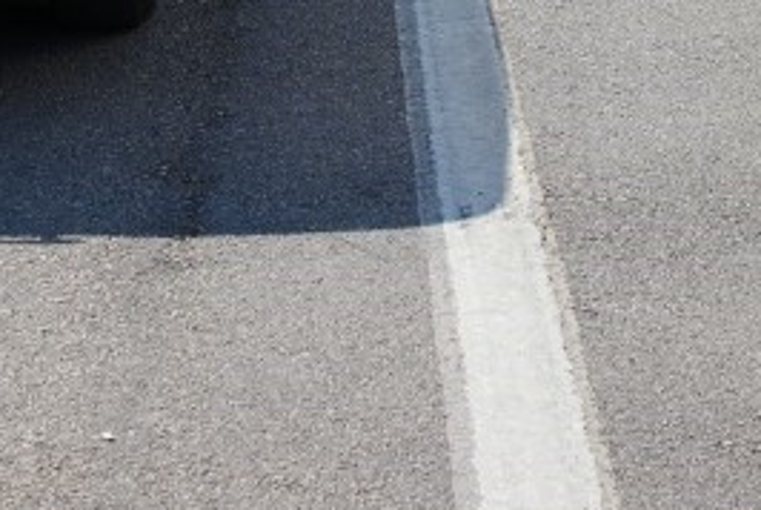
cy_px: -415
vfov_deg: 7.2
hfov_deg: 11.0
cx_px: 123
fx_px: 3936
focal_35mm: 186
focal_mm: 43
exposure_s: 1/800
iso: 100
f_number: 5
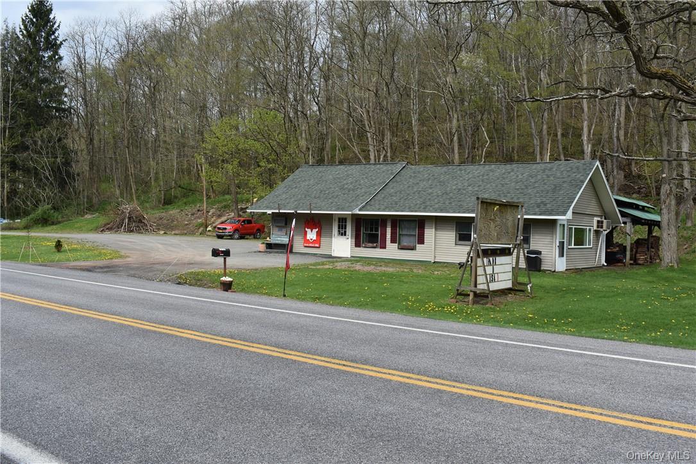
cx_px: 348
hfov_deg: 53.1
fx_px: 696
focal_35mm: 36
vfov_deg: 36.9
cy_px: 232
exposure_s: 1/500
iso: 250
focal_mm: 24
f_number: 8
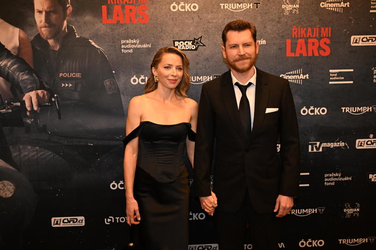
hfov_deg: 55.8
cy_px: 125
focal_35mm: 34
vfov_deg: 38.9
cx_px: 188
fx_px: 355
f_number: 5
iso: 4000
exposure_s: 1/200
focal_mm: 34
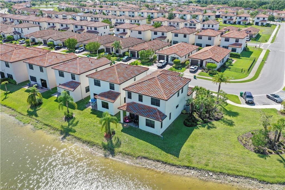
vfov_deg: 46.4
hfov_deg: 65.5
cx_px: 142
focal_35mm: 28
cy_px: 95
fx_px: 222
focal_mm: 10.26
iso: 100
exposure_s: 1/320
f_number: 5.6
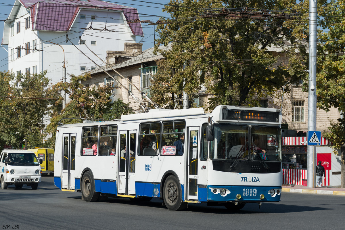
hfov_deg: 27.0
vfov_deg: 18.2
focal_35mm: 75
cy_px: 115
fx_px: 719
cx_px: 172
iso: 160
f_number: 6.3
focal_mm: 50
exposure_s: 1/1000
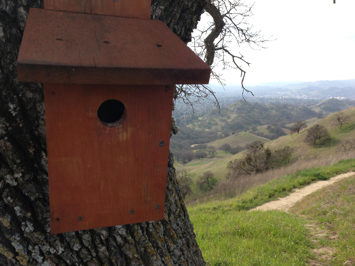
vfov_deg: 42.9
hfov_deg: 55.4
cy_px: 133
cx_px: 178
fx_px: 338
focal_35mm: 33
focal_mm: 4.13
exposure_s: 1/786
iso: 50
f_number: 2.4
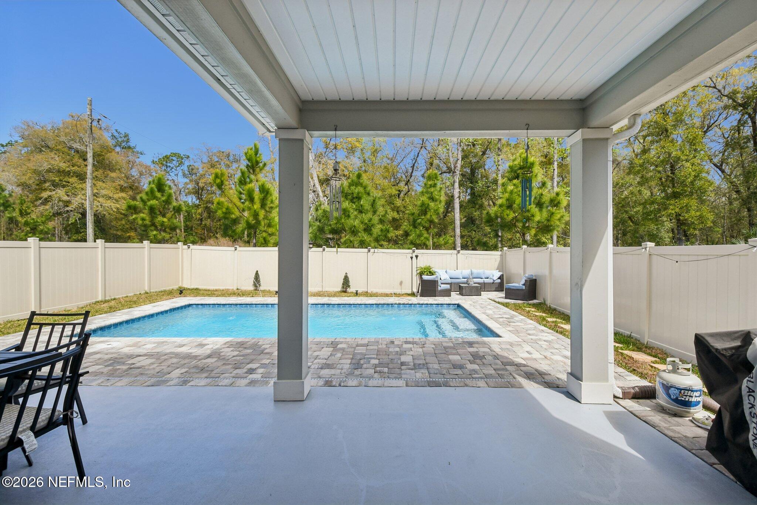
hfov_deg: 100.4
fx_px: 315
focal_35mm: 15
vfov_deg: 77.3
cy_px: 252
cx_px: 378
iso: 400
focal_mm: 10
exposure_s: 1/500
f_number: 8
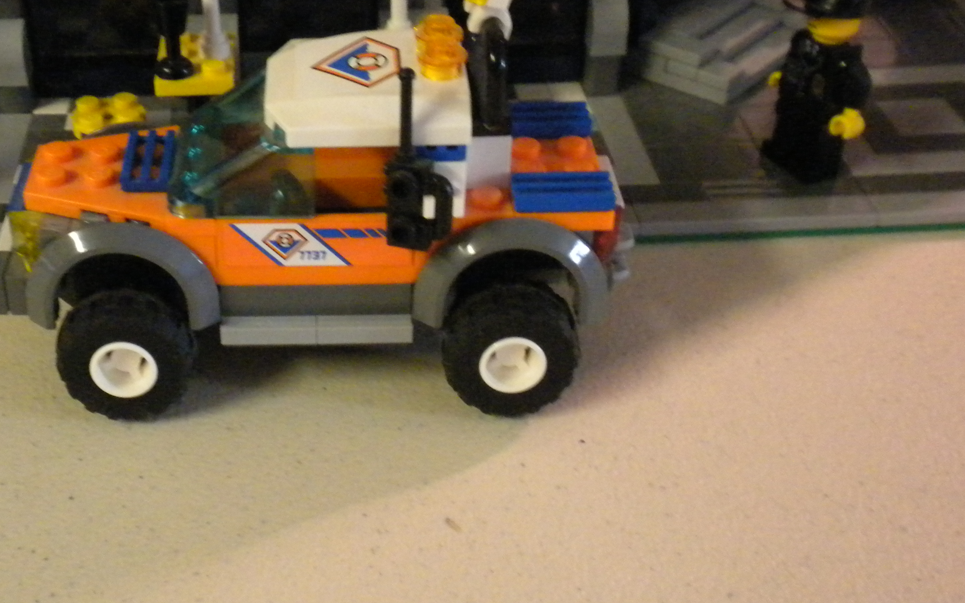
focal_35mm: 54
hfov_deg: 37.1
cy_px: 324
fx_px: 1420
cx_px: 322
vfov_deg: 24.0
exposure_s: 1/32
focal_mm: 6.6
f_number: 3.5
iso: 800
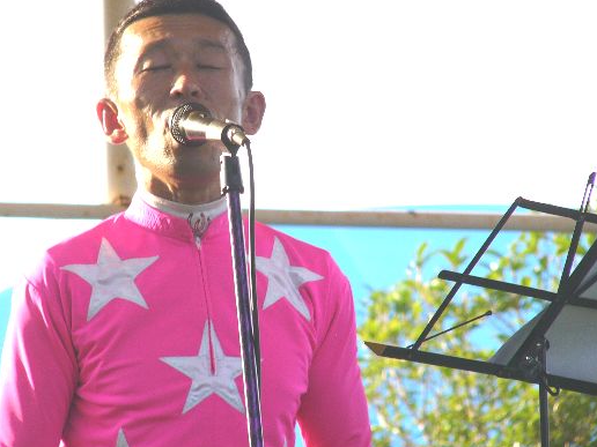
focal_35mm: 396
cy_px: 182
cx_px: 257
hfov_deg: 5.0
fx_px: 6830
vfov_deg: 3.8
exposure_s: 1/250
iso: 50
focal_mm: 53
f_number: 5.2
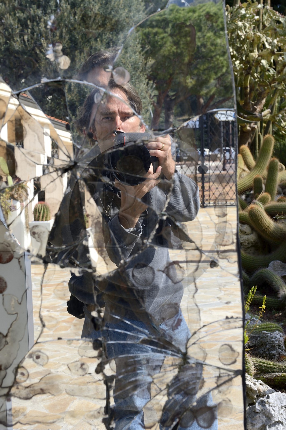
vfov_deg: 39.6
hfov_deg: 27.0
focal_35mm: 50
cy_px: 215
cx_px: 143
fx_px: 596
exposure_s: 1/200
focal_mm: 50
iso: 200
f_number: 10
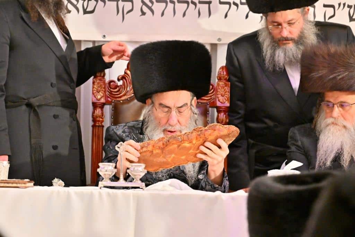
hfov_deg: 6.9
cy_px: 118
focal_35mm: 300
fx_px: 2957
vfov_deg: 4.6
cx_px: 178
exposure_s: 1/250
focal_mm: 200
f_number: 2.8
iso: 2000
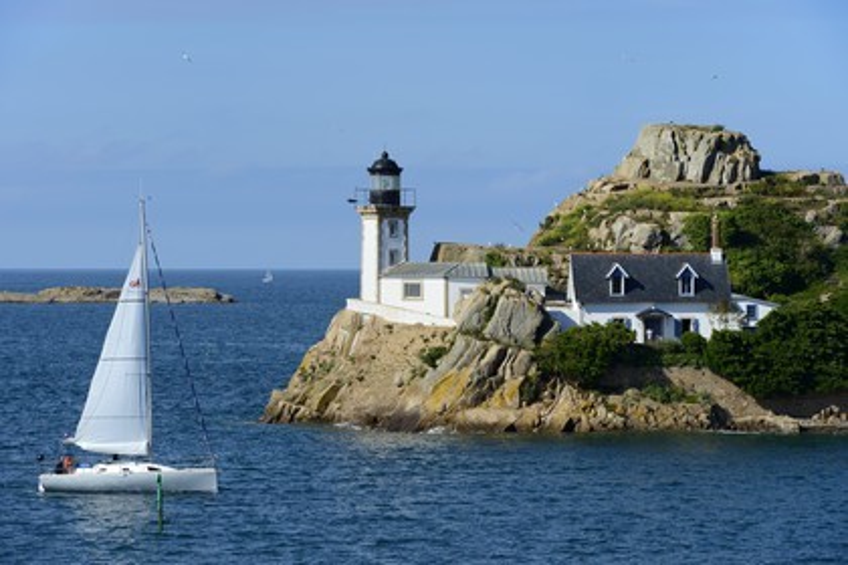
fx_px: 4711
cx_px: 424
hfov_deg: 10.3
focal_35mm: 200
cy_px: 282
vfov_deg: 6.9
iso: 200
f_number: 13
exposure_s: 1/320
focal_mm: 200
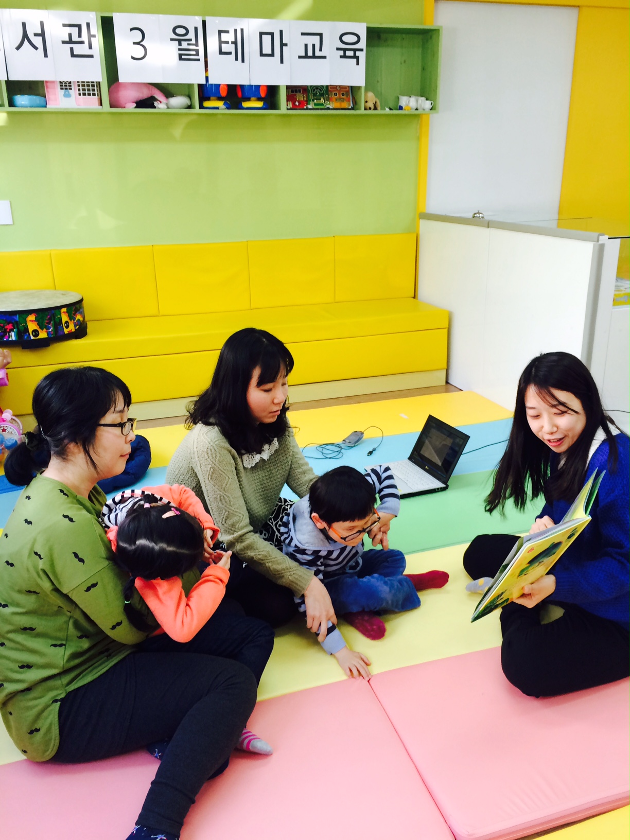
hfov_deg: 48.2
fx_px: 704
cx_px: 315
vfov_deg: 61.7
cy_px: 420
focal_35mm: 29
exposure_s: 1/40
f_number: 2.2
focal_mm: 4.15
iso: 40
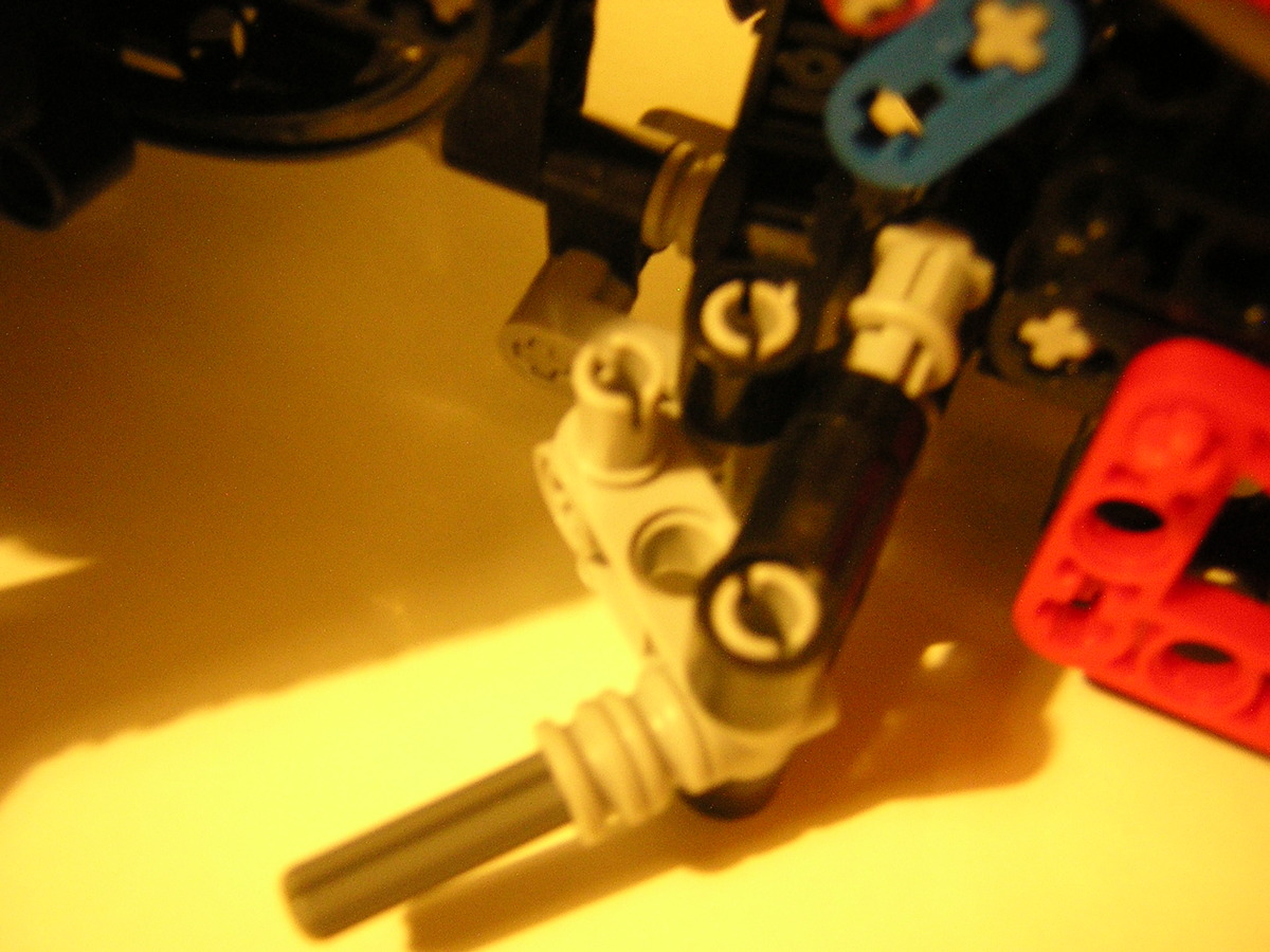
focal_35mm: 36
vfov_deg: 39.7
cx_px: 635
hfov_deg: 51.4
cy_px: 476
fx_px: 1321
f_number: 2.6
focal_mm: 4.7
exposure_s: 1/2.3
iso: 400
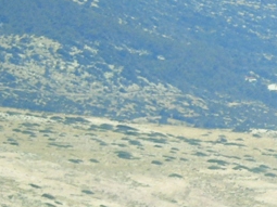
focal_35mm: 1118
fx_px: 8942
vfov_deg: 1.3
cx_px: 458
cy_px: 193
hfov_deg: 1.8
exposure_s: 1/250
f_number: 4.9
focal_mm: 50
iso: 80
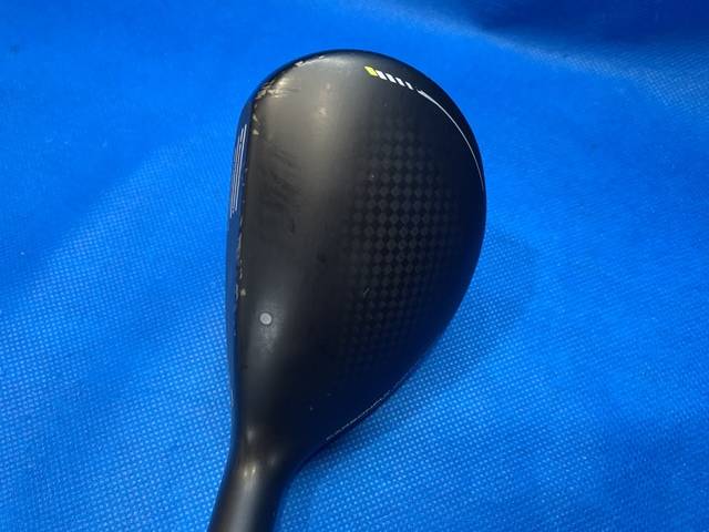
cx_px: 354
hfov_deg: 67.3
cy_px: 266
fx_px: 533
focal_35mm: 26
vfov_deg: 53.1
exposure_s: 1/60
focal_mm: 4.25
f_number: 1.8
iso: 125
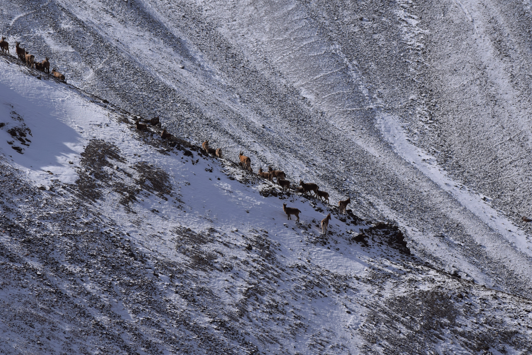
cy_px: 178
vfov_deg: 4.6
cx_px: 266
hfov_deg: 6.9
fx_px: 4433
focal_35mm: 300
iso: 400
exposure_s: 1/2000
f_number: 8
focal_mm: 200
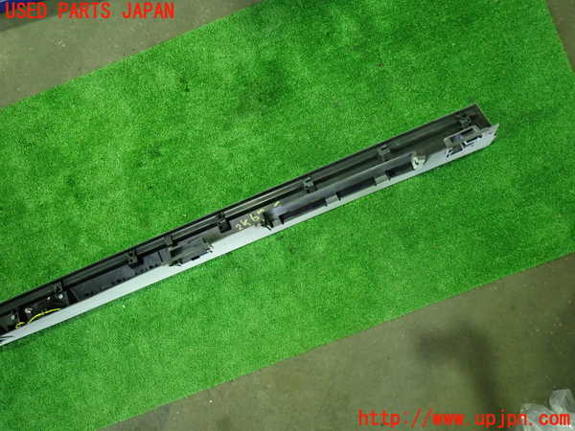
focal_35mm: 25
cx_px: 288
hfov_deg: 69.4
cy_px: 216
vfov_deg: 54.9
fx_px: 415
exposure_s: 1/30
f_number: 2
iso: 500
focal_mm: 4.5
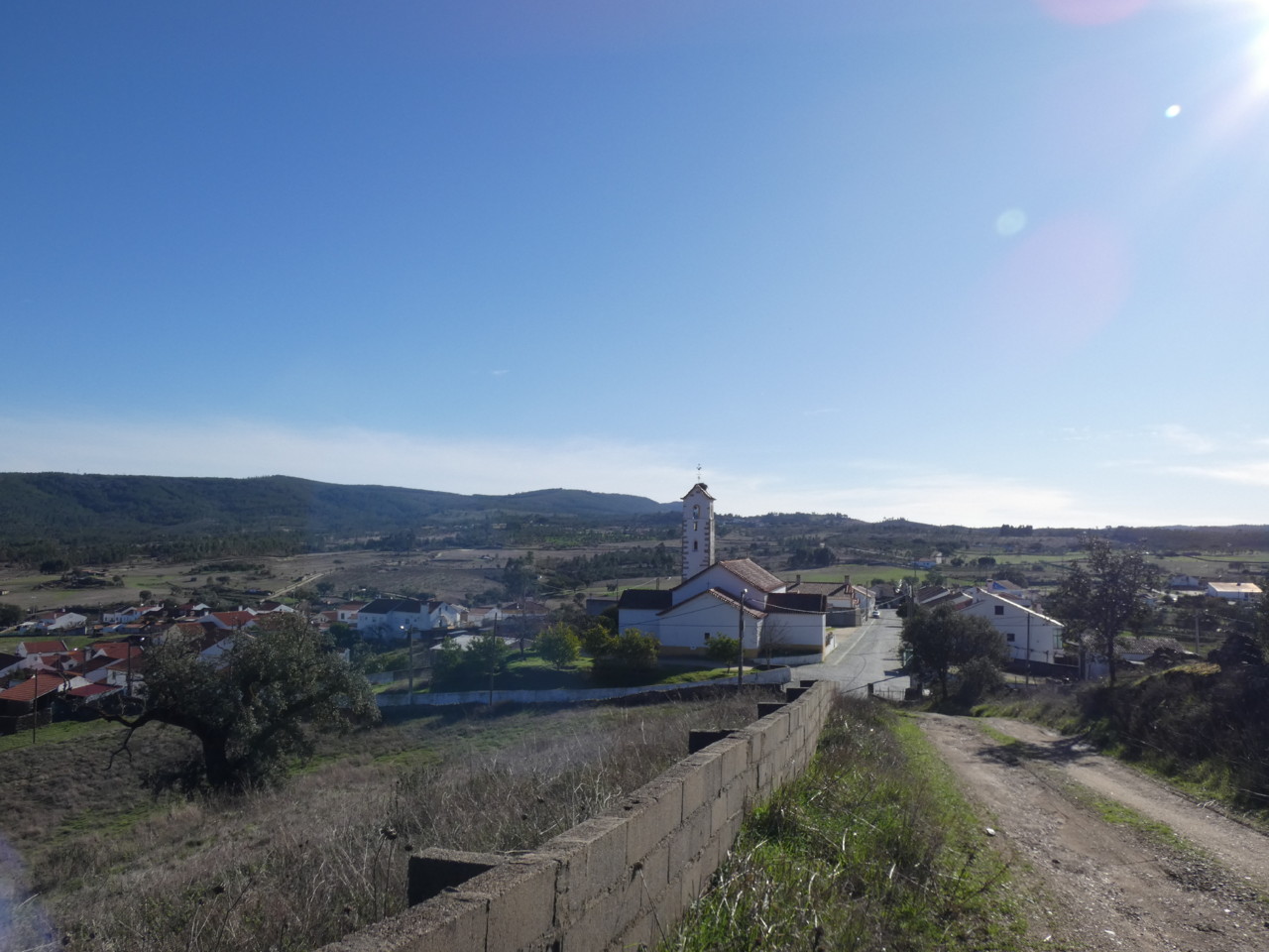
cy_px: 476
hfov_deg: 63.4
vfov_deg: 49.7
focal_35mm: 28
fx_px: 1026
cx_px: 634
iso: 80
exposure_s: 1/1000
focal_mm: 5
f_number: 4.5
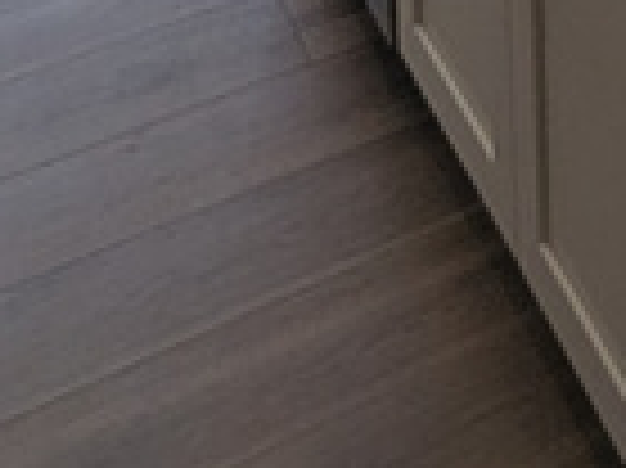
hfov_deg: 15.9
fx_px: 1735
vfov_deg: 10.2
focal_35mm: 96
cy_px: -1022
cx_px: 1257
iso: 42
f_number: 2.2
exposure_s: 1/479
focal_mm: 1.95
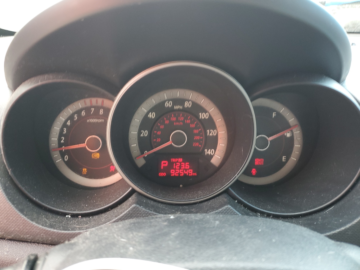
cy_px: 135
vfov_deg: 53.1
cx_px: 180
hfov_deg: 67.3
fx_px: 270
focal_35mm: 26
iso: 89
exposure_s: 1/120
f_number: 1.5
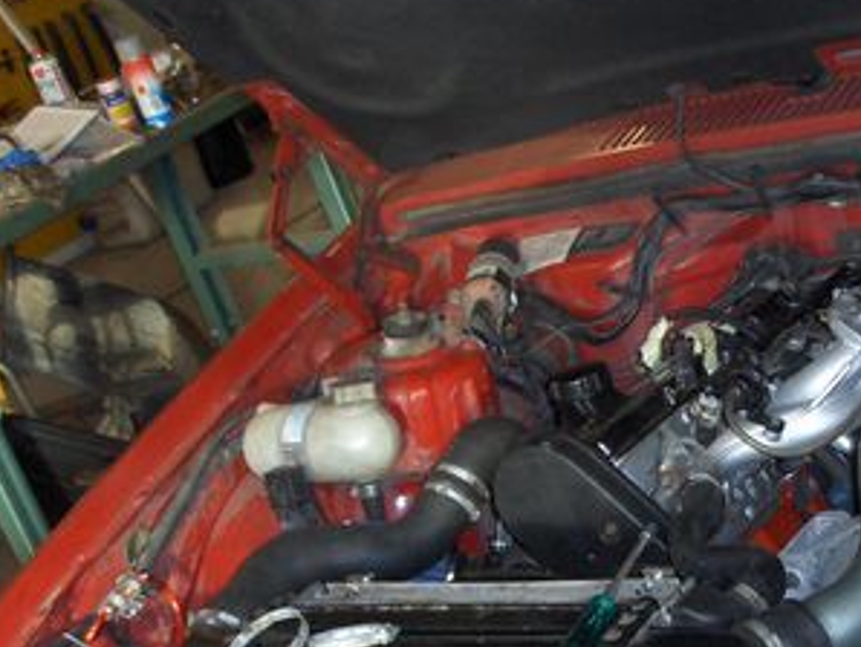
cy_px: 555
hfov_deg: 30.9
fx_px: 1494
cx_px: 754
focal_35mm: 60
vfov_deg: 23.9
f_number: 2.8
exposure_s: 1/60
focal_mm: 5.8
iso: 53
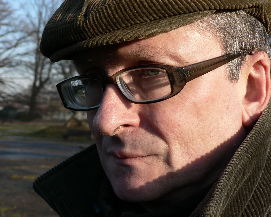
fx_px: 497
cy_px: 109
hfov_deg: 30.5
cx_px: 126
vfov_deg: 24.6
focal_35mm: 62
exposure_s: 1/250
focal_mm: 9.9
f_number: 4
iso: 80
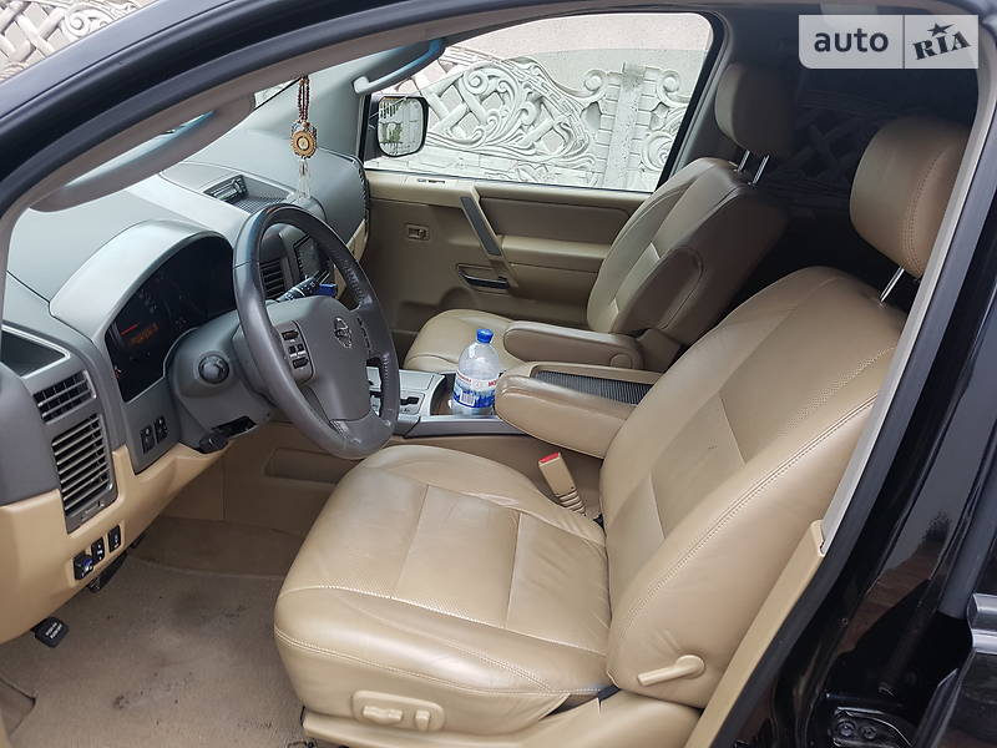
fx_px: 749
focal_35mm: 26
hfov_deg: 67.3
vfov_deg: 53.1
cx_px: 498
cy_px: 374
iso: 64
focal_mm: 4.2
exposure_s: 1/60
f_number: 1.7
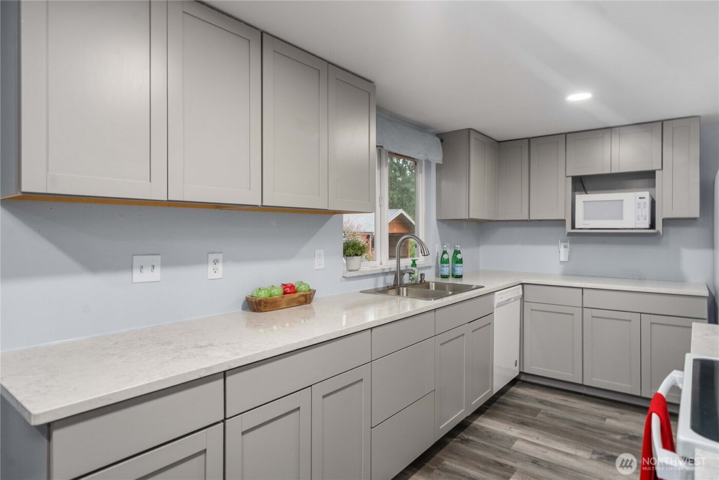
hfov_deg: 83.9
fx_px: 400
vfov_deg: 62.0
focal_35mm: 20
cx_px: 360
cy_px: 240
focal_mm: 20
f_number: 7.1
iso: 1000
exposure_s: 1/4
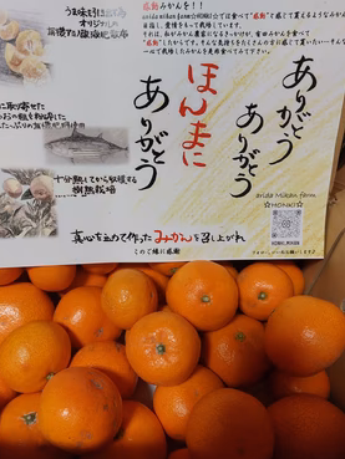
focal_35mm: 26
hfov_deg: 53.0
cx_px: 161
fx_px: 345
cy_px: 248
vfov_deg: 67.2
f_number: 1.8
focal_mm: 5.23
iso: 320
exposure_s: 1/60
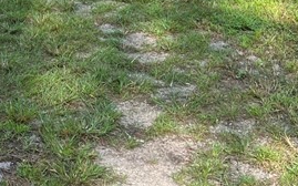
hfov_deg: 19.2
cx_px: -2
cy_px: -115
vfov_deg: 11.8
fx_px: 853
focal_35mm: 105
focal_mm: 5.7
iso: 50
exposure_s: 1/1029
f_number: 1.5
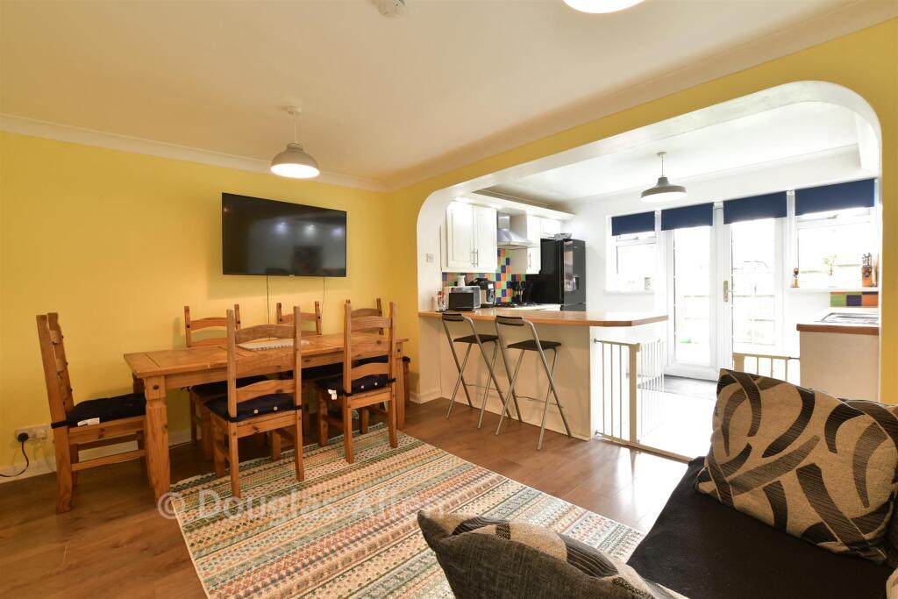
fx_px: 374
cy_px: 300
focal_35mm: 15
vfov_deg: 77.3
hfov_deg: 100.4
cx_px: 449
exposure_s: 1/2
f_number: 8
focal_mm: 10
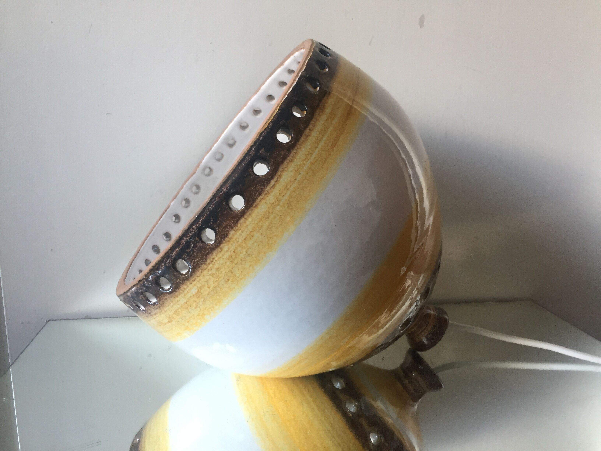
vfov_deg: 48.2
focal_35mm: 29
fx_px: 503
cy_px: 226
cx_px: 300
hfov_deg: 61.7
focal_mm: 4.15
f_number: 2.2
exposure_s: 1/33
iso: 100
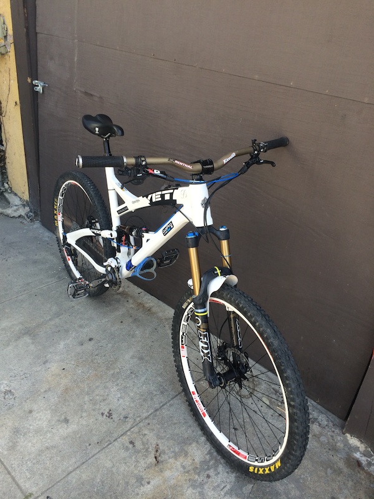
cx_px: 187
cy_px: 250
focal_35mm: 30
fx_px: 432
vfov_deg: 60.0
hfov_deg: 46.8
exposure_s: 1/243
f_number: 2.2
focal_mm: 4.12
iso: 32
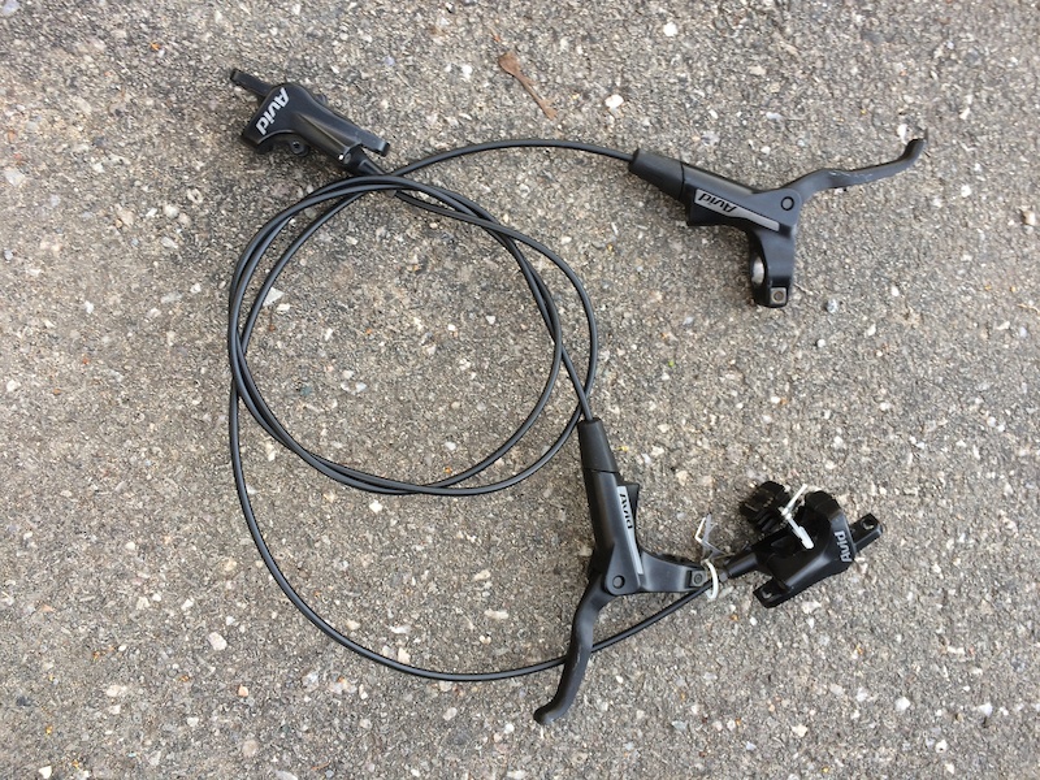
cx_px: 520
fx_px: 871
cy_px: 390
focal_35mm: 29
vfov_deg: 48.2
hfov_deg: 61.7
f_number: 2.2
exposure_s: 1/60
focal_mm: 4.15
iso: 40
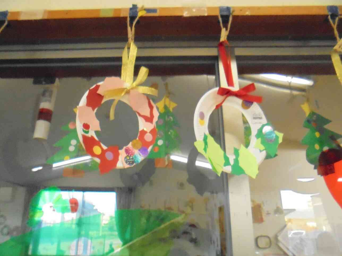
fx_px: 257
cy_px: 128
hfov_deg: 67.3
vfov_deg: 53.1
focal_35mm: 26
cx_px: 171
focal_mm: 4.6
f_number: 3.5
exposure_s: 1/60
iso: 1250
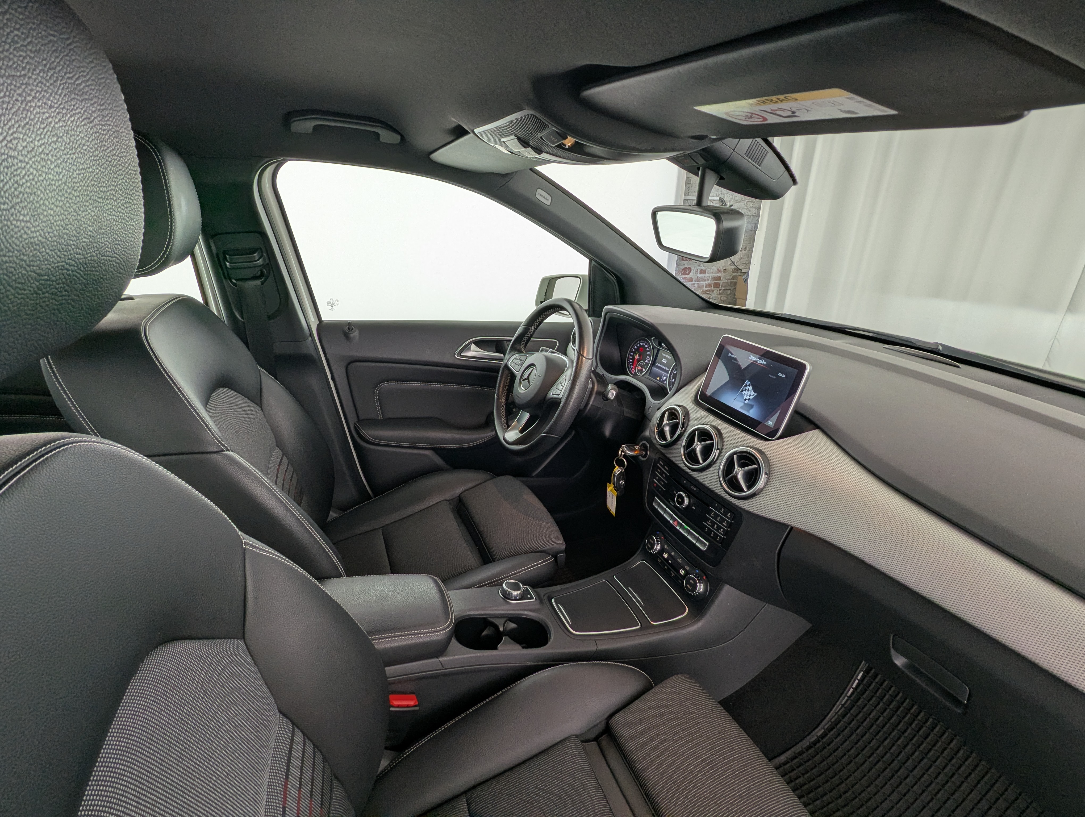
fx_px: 502
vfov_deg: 78.2
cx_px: 542
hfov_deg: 94.4
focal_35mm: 16
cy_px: 408
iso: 42
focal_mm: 2.35
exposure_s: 1/56.4
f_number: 2.2
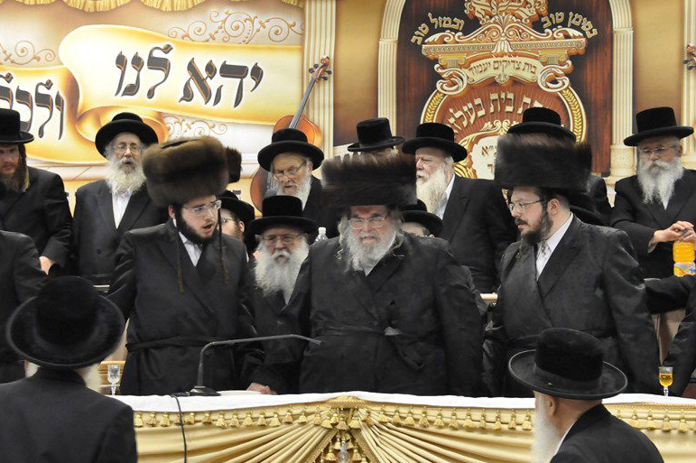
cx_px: 351
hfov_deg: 20.8
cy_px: 236
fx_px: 1893
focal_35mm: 98
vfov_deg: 13.9
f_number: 5.3
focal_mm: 56
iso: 2500
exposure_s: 1/50
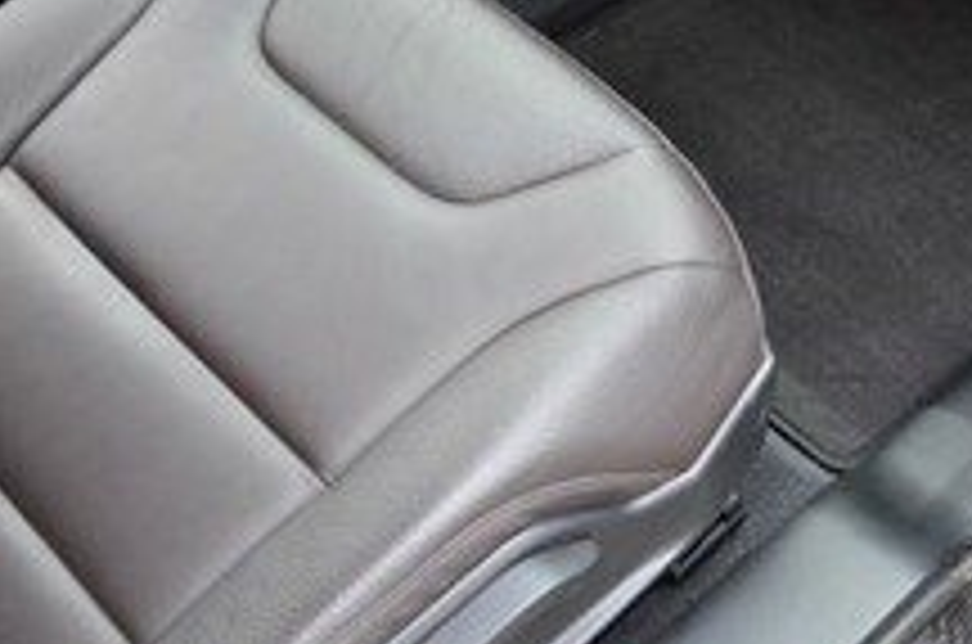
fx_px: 1804
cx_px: 864
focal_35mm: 67
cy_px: 113
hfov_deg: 29.0
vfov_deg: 20.0
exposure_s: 1/100
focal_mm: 23
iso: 400
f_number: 5
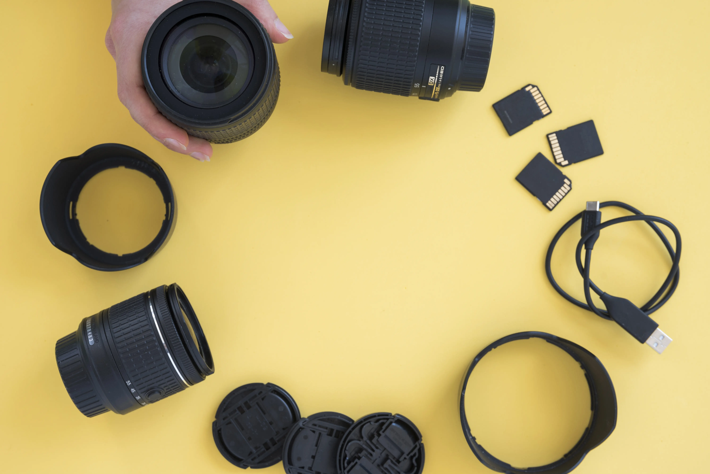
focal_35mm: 62
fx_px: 1223
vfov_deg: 21.9
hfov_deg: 32.4
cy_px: 237
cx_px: 355
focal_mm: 62
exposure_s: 1/100
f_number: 7.1
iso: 400
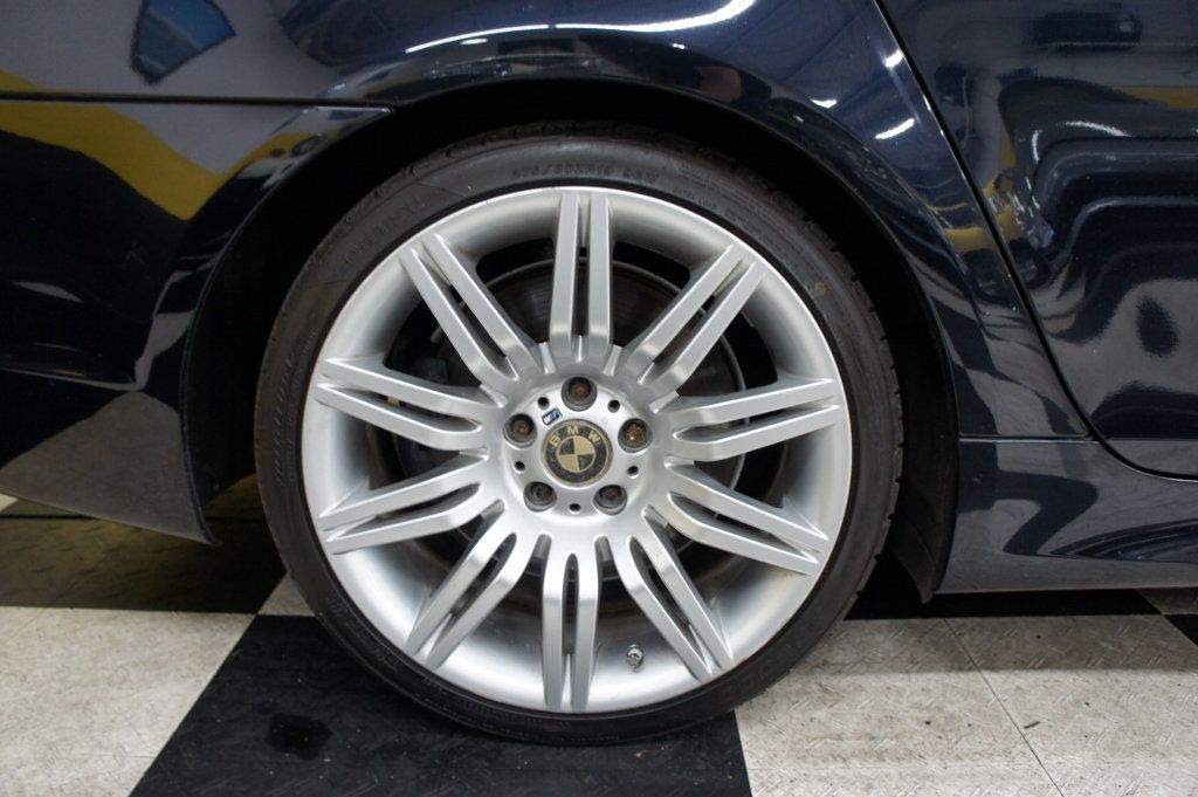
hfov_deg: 67.4
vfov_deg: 47.9
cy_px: 398
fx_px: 898
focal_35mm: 27
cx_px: 599
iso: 640
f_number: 3.5
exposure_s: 1/30
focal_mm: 18
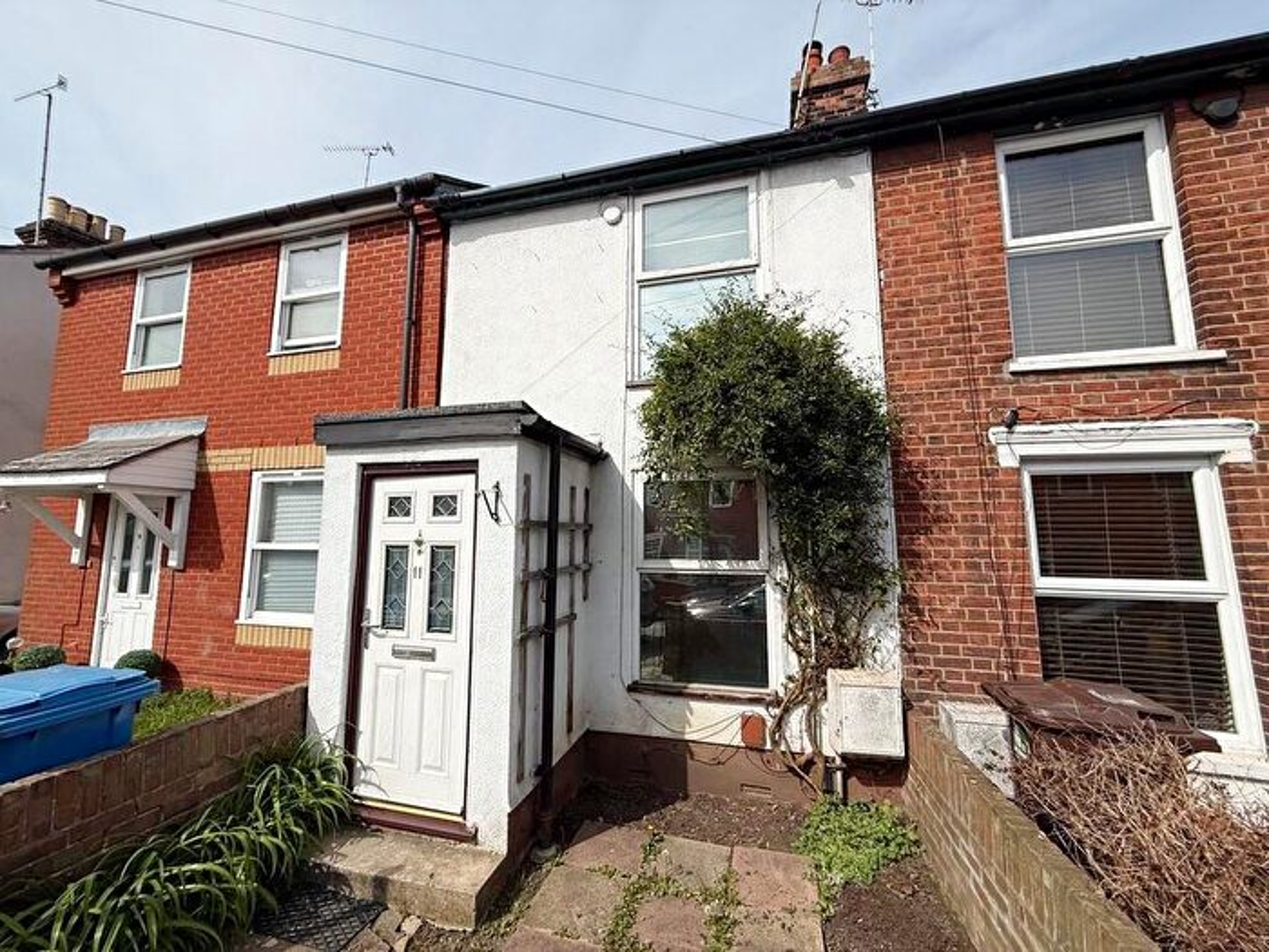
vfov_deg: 85.7
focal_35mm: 14
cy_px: 476
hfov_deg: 102.1
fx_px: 513
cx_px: 634
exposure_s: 1/3460
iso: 50
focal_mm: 2.22
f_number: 2.2
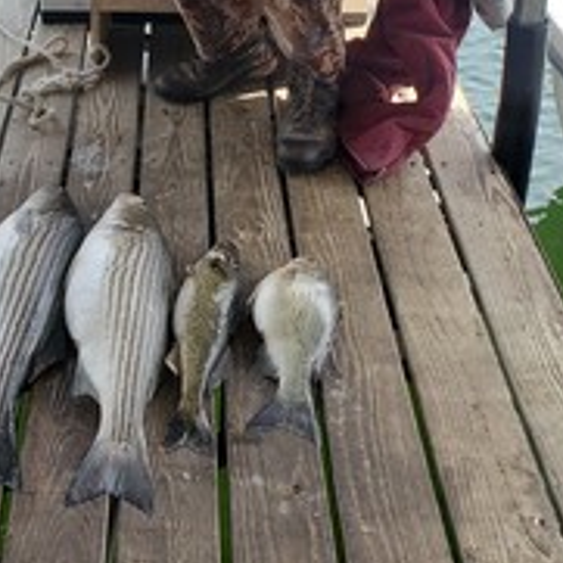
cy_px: 9
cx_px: 177
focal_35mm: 62
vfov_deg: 26.4
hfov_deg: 27.5
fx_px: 1141
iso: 50
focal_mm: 4.3
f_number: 2.4
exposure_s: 1/469
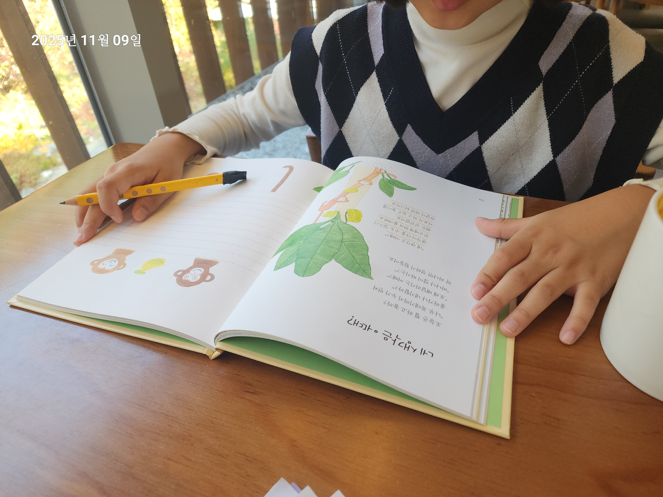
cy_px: 248
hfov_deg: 73.9
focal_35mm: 23
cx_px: 332
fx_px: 441
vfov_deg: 58.9
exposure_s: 1/120
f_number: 1.8
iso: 64
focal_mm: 6.4
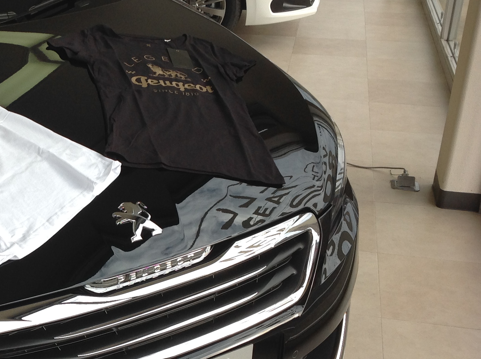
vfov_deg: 22.4
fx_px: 902
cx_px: 41
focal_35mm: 65
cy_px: 237
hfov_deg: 28.6
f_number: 2.4
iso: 50
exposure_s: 1/403
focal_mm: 4.28
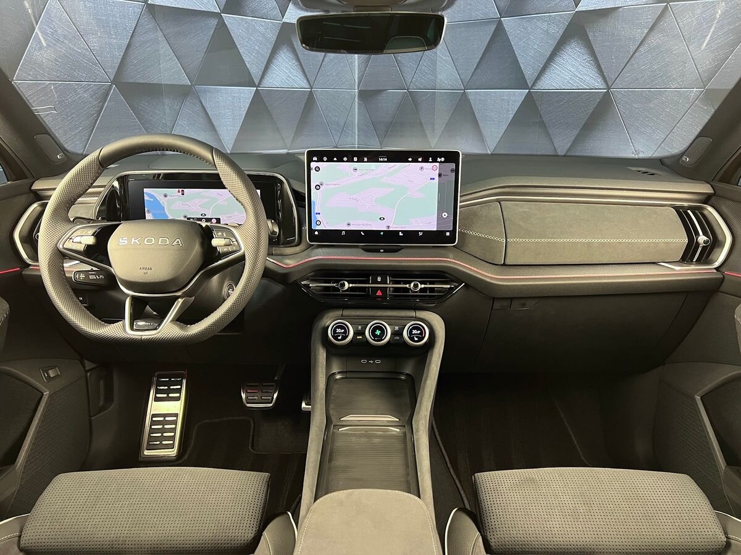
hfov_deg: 67.3
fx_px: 557
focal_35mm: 26
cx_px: 370
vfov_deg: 53.1
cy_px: 278
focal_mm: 5.7
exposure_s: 1/50
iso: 320
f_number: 1.5
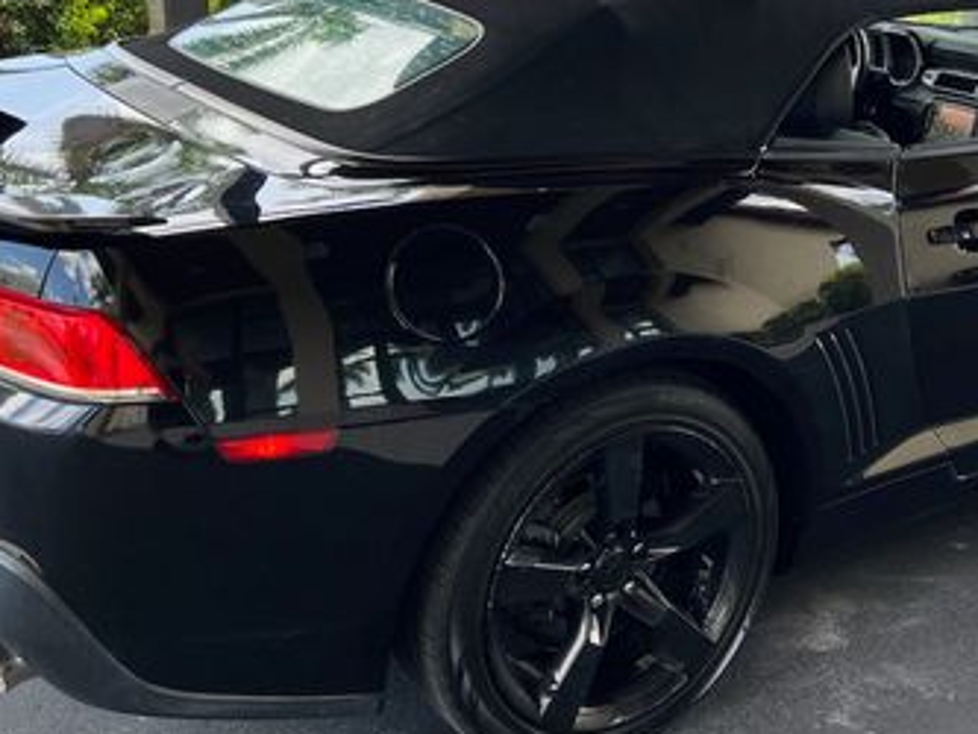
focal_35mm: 50
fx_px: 1413
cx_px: 652
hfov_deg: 37.8
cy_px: 235
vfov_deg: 28.9
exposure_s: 1/358
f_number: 1.5
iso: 50
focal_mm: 5.7
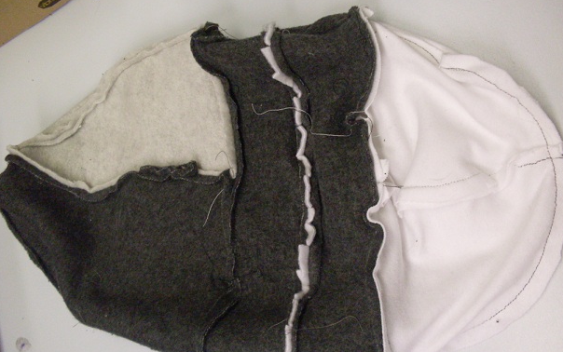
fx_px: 629
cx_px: 282
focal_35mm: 41
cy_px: 188
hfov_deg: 48.2
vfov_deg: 31.3
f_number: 2.8
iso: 200
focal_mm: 6.3
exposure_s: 1/30
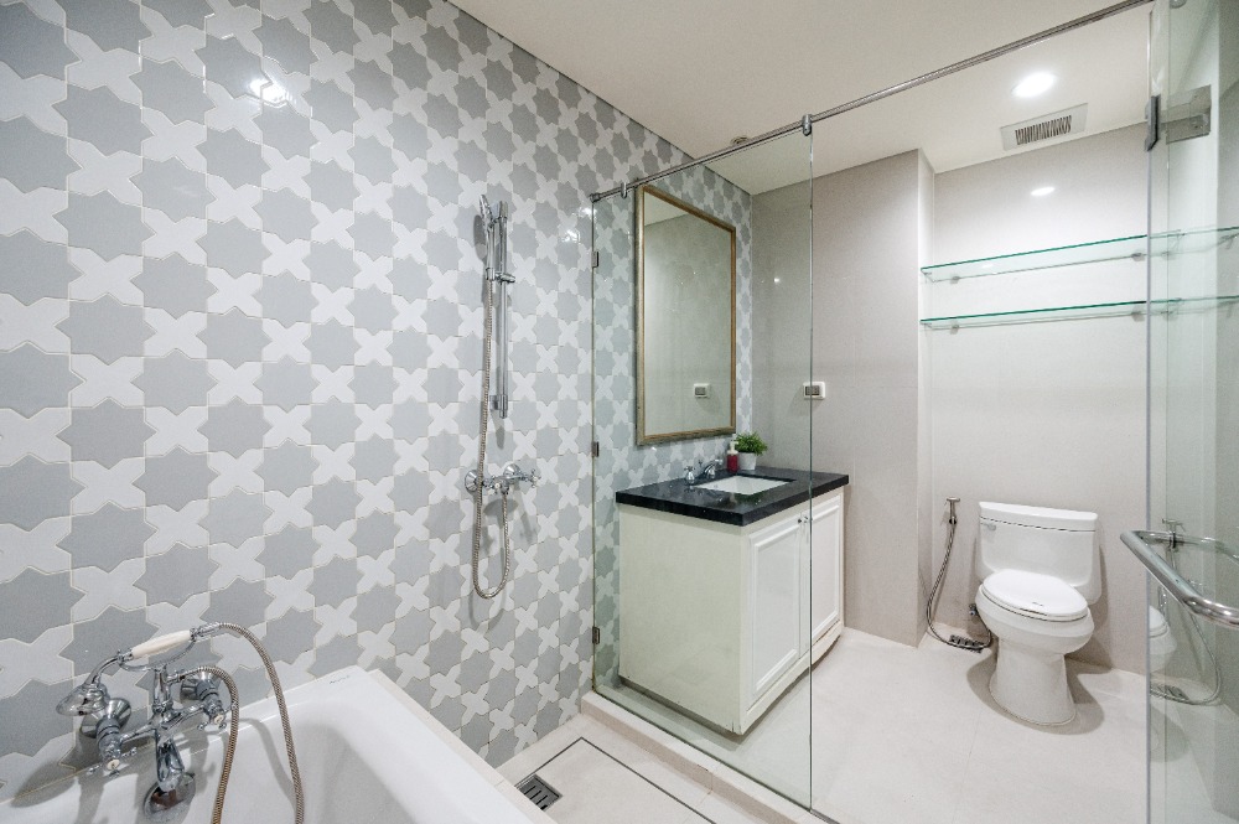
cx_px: 620
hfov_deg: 104.3
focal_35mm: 14
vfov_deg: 81.1
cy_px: 412
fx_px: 481
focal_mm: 14
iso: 500
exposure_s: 1/30
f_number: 5.6
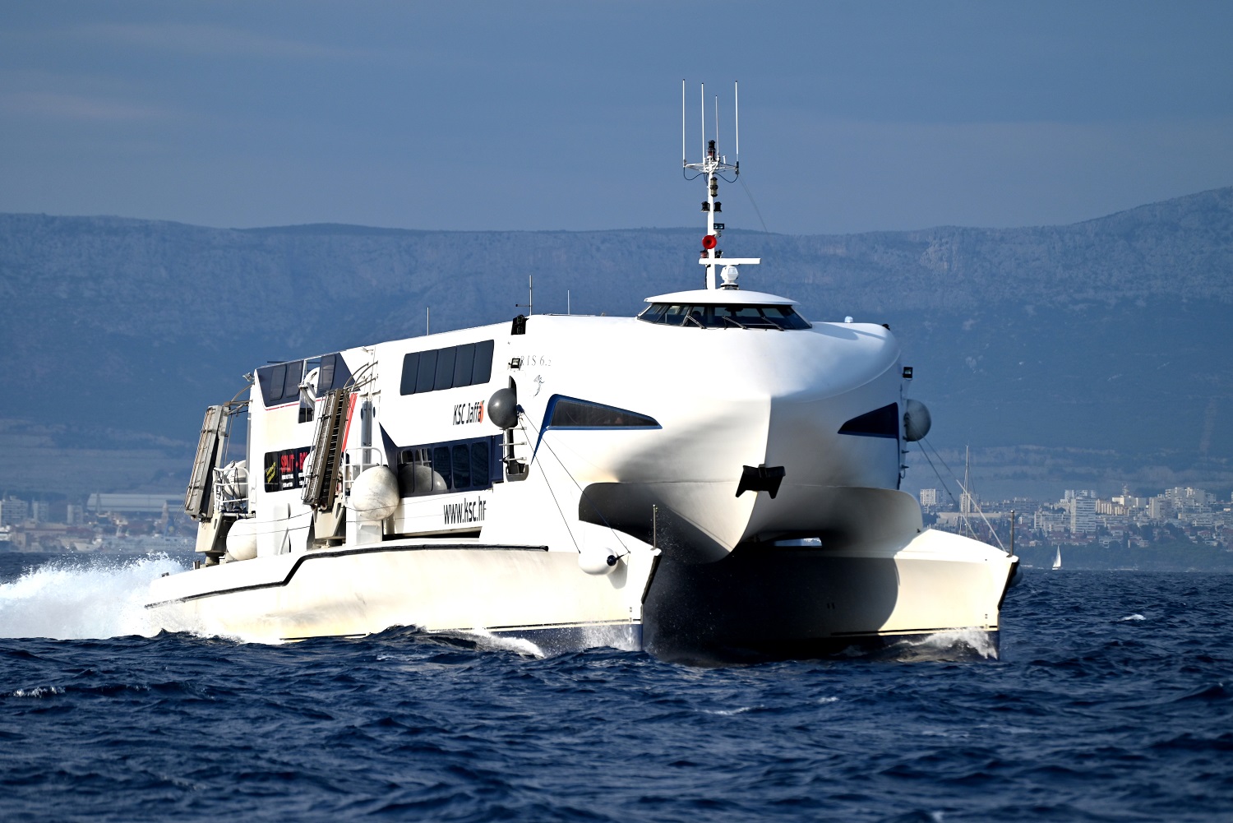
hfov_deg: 6.9
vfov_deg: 4.6
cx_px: 616
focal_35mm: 300
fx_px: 10277
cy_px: 412
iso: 250
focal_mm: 300
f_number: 5.6
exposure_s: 1/2500
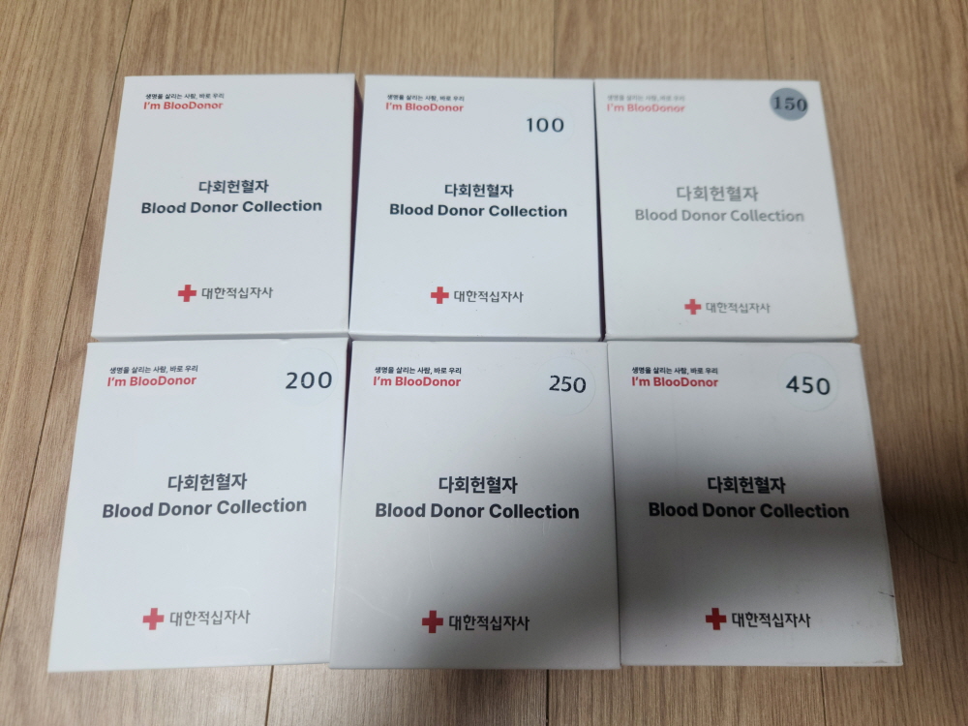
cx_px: 484
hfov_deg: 73.9
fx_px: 643
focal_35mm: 23
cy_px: 363
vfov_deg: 58.9
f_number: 1.8
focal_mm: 5.4
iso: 40
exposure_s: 1/50
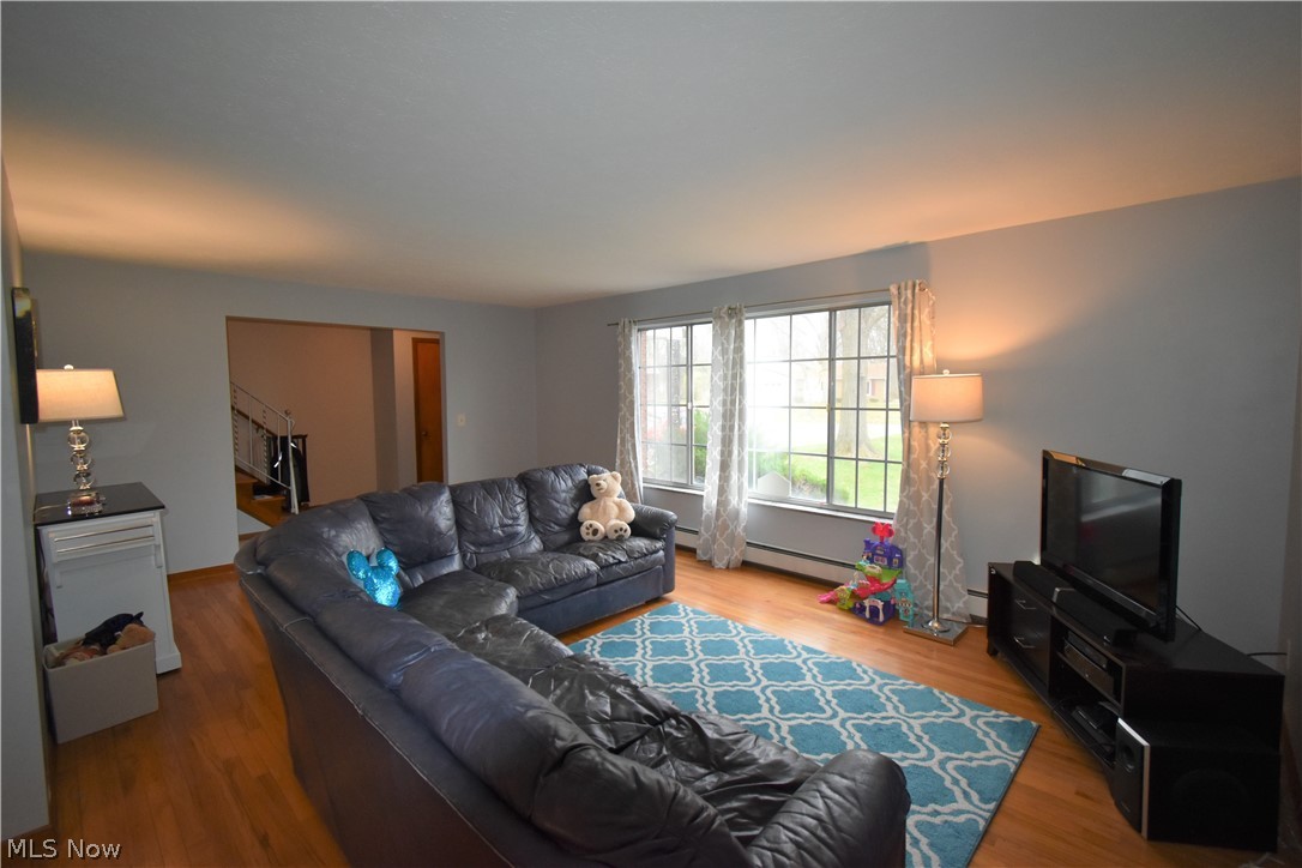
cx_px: 651
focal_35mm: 15
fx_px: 542
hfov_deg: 100.4
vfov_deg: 77.3
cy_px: 434
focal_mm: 10
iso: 1100
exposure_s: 1/125
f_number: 4.5
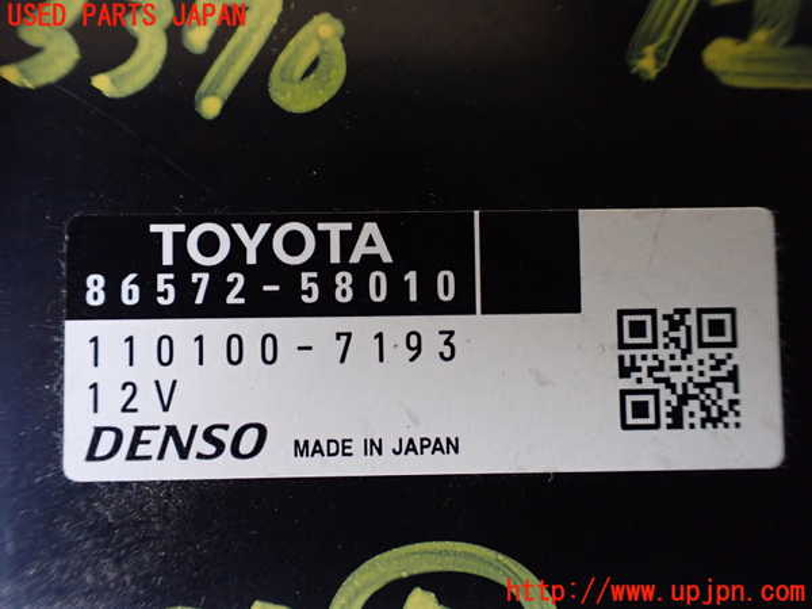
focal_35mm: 30
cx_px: 406
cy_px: 304
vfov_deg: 46.8
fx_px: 704
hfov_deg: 60.0
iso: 800
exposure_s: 1/80
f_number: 2.3
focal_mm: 5.4
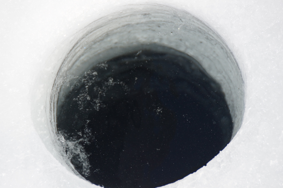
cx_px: 142
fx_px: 1591
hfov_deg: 10.2
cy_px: 94
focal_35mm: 202
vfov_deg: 6.8
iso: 320
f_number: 5.6
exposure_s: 1/250
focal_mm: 135
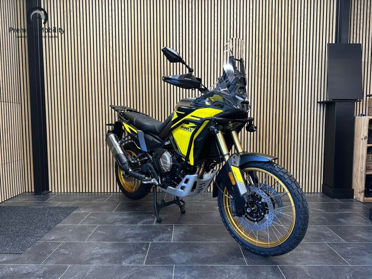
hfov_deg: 71.6
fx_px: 258
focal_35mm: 24
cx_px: 186
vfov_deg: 56.8
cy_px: 140
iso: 125
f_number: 1.78
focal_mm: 6.86
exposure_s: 1/50
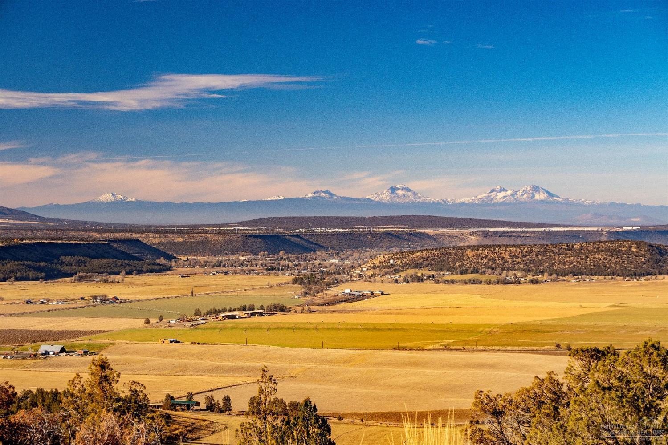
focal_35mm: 82
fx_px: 1531
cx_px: 334
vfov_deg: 16.6
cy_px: 222
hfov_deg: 24.6
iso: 160
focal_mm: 55
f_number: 9
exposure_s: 1/100
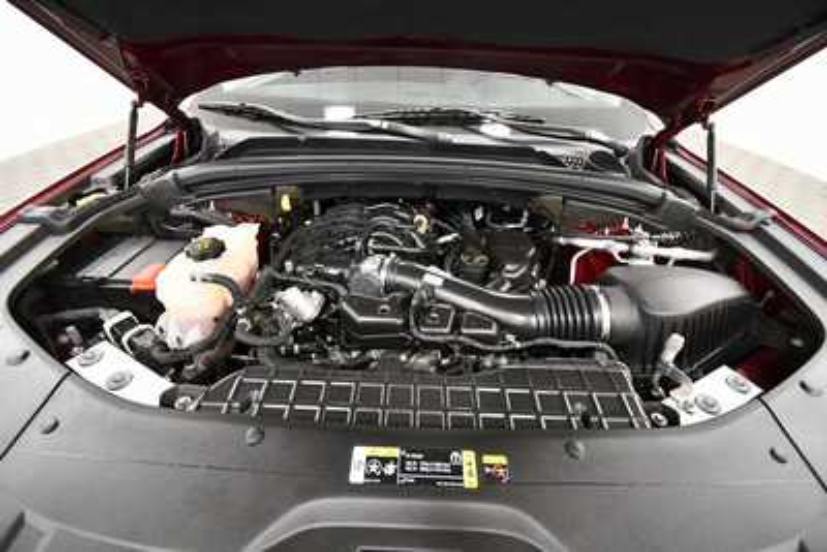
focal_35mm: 15
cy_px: 276
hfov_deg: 100.4
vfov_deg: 77.4
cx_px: 414
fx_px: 345
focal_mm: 10
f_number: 4.5
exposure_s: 1/125
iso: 3200
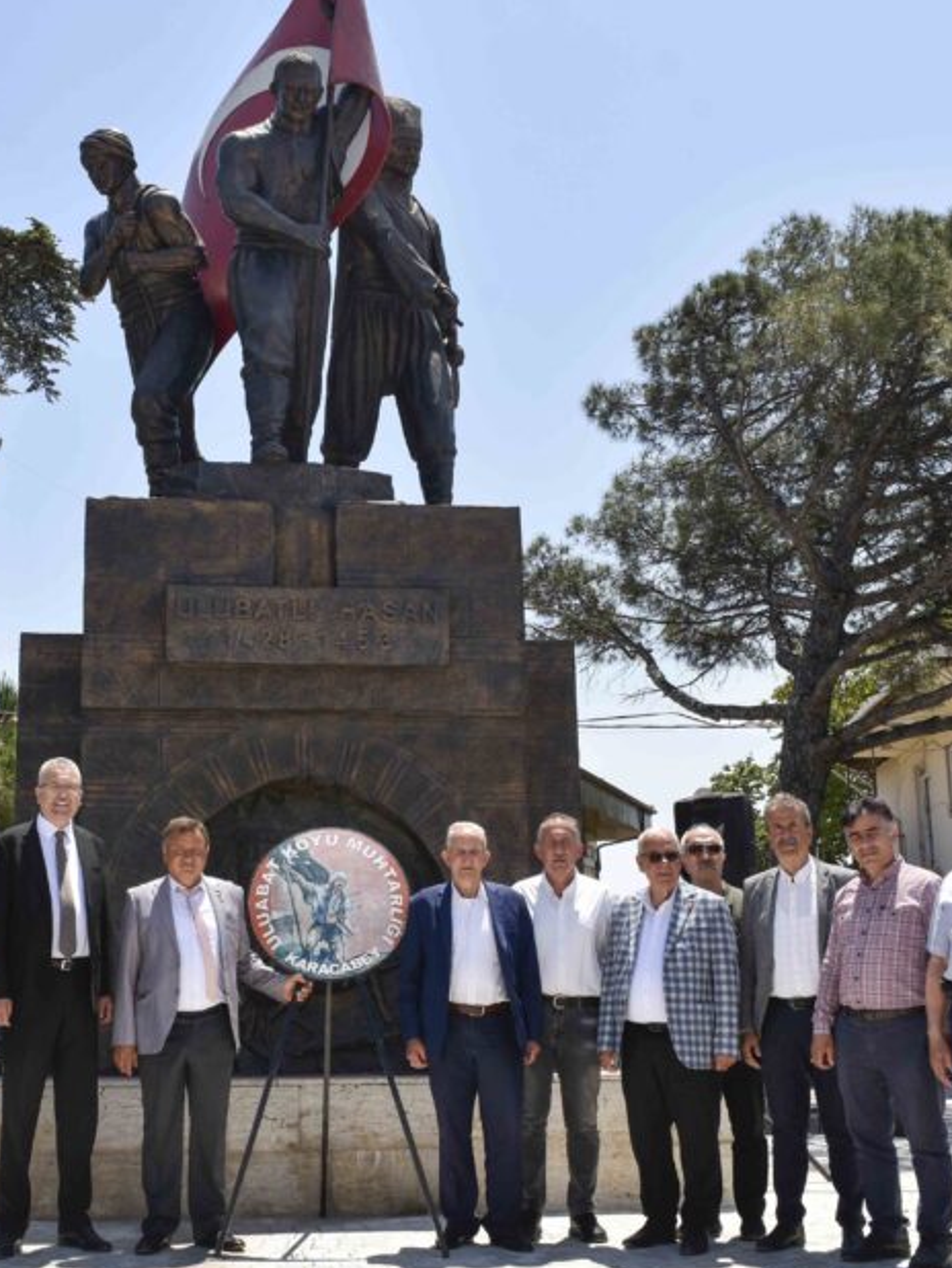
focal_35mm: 43
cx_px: 302
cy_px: 651
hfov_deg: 33.3
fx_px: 1576
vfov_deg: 43.8
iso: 100
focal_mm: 18
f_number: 8
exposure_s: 1/250
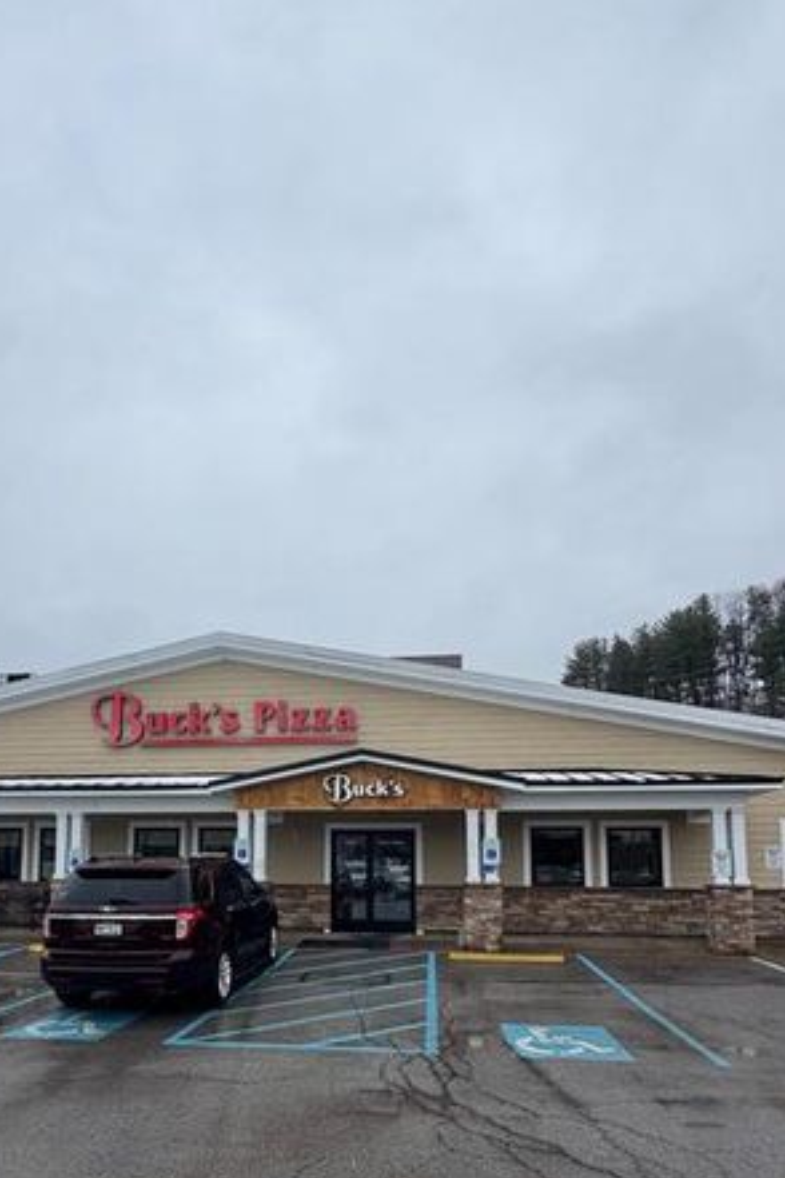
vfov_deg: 75.7
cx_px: 331
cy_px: 800
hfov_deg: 57.0
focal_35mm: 22
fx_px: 720
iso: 40
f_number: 2.2
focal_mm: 2.22
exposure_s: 1/537
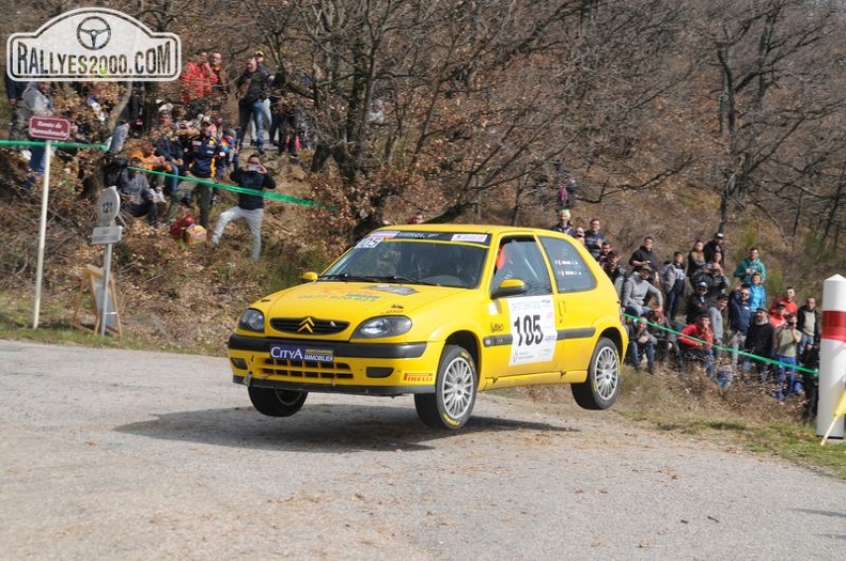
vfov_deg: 16.2
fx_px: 1970
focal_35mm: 84
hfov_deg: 24.2
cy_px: 280
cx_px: 423
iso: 320
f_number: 10
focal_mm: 56
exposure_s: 1/640
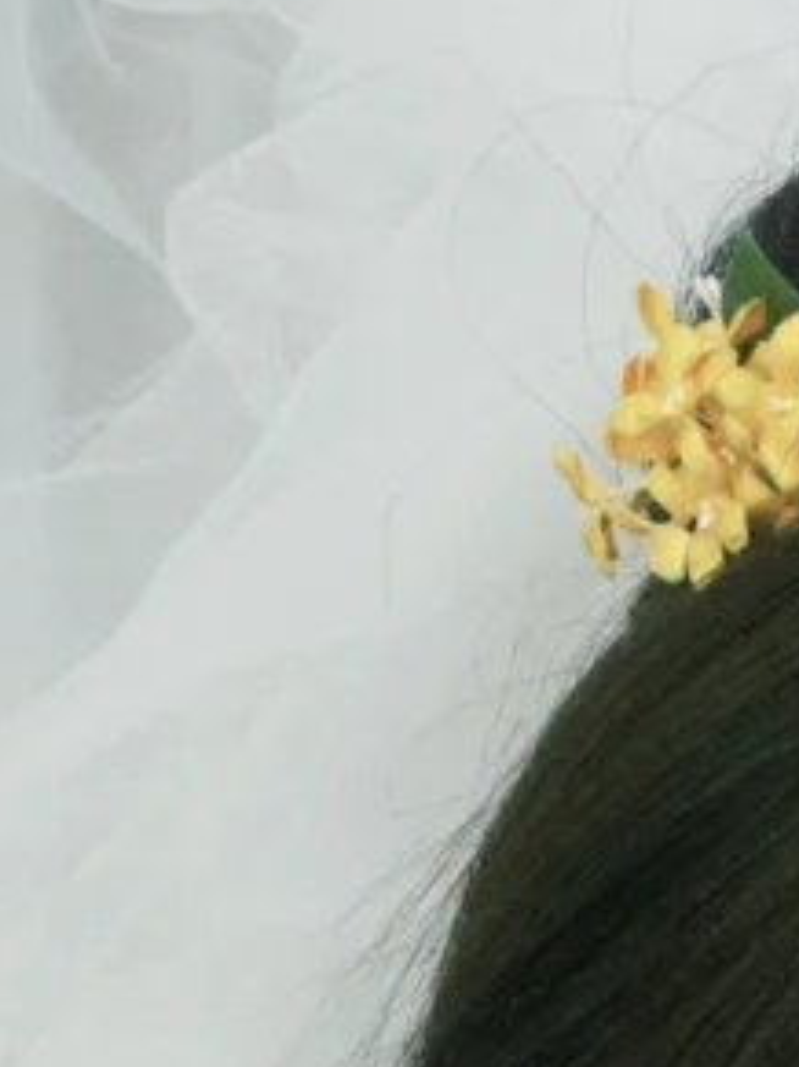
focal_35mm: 114
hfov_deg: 12.6
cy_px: 1701
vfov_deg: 15.6
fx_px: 3511
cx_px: 1034
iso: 64
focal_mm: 2.71
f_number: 2.2
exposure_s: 1/121
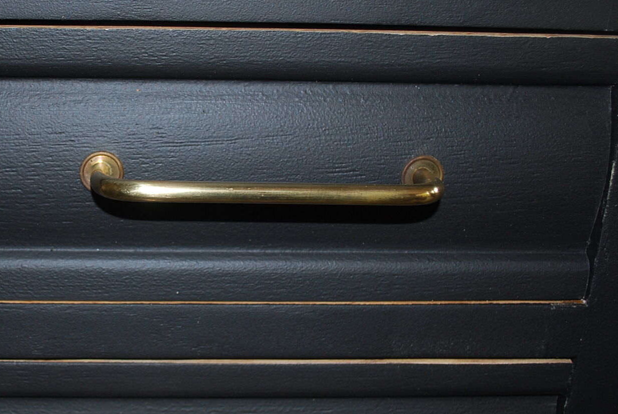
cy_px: 203
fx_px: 808
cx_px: 148
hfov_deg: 40.6
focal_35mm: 47
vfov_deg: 28.7
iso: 200
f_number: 3.8
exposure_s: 1/60
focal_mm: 20
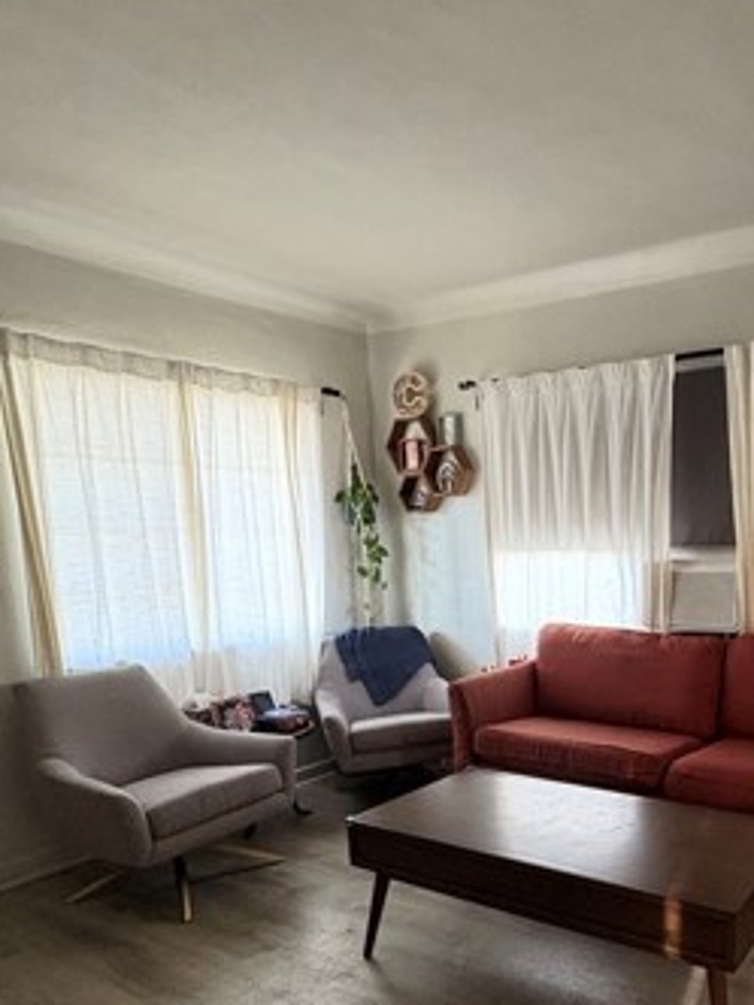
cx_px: 563
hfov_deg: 49.4
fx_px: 784
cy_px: 687
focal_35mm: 27
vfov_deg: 63.3
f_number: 2.2
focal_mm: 2.22
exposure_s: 1/60
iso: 400
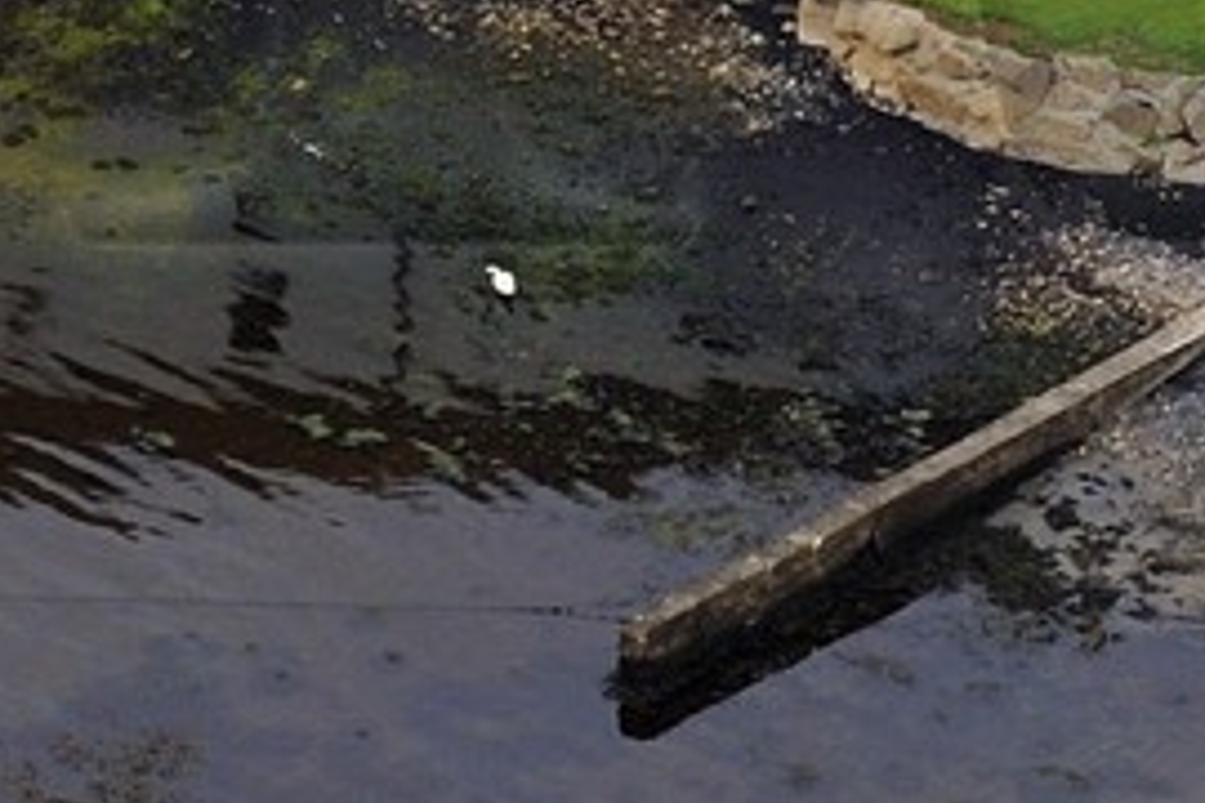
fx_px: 26742
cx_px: 174
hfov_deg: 2.6
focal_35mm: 799
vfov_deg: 1.7
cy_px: -482
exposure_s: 1/800
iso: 400
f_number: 6.3
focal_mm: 135
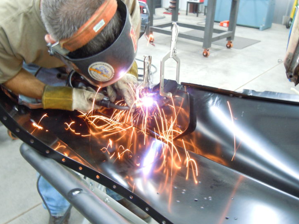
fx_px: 276
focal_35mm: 32
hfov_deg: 56.8
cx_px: 145
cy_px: 112
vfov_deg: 44.2
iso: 400
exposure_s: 1/6
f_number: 3.5
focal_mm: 5.4
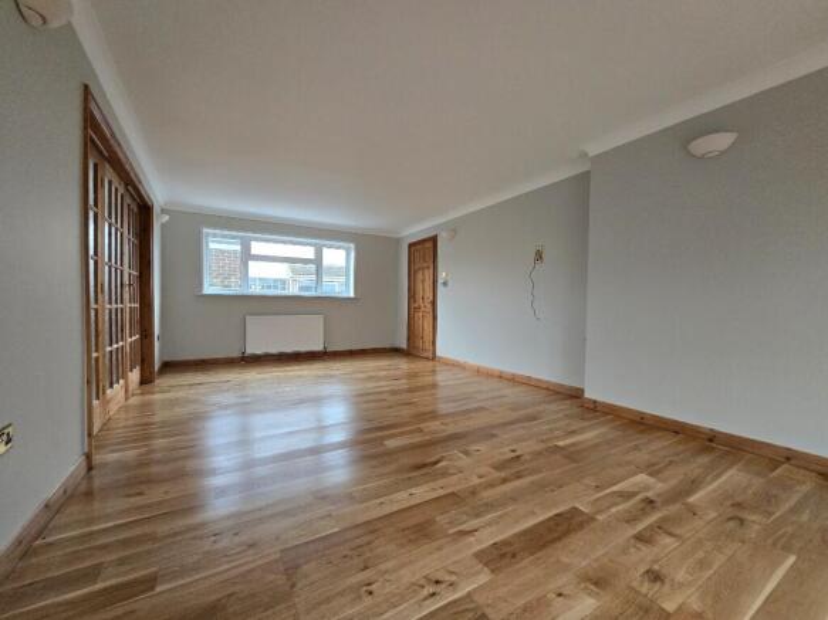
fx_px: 311
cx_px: 414
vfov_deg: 89.9
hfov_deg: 106.2
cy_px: 310
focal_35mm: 13
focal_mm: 2.2
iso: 400
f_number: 2.2
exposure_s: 1/100
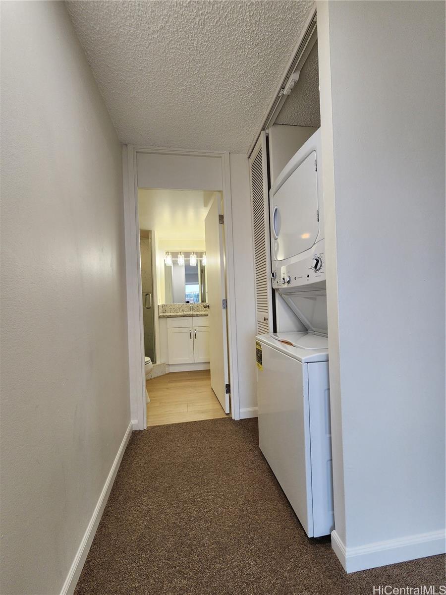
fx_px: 223
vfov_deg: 106.2
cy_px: 298
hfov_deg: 89.9
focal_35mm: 13
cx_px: 223
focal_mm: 2.2
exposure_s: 1/60
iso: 100
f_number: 2.2
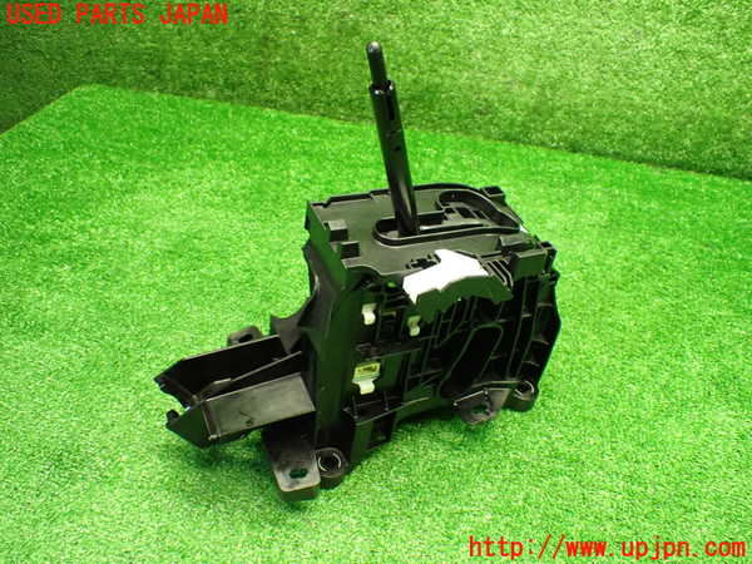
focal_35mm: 30
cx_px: 376
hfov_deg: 60.0
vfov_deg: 46.8
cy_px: 282
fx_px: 652
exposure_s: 1/50
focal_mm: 5.4
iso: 800
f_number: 2.3
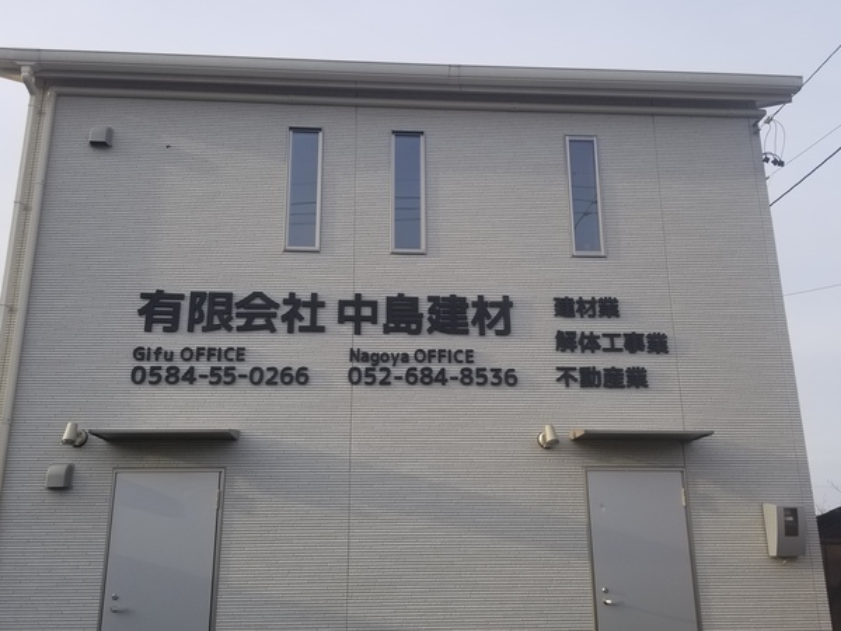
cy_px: 316
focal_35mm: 26
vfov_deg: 53.1
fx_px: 632
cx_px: 420
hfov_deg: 67.3
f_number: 1.7
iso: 50
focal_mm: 4.25
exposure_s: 1/898
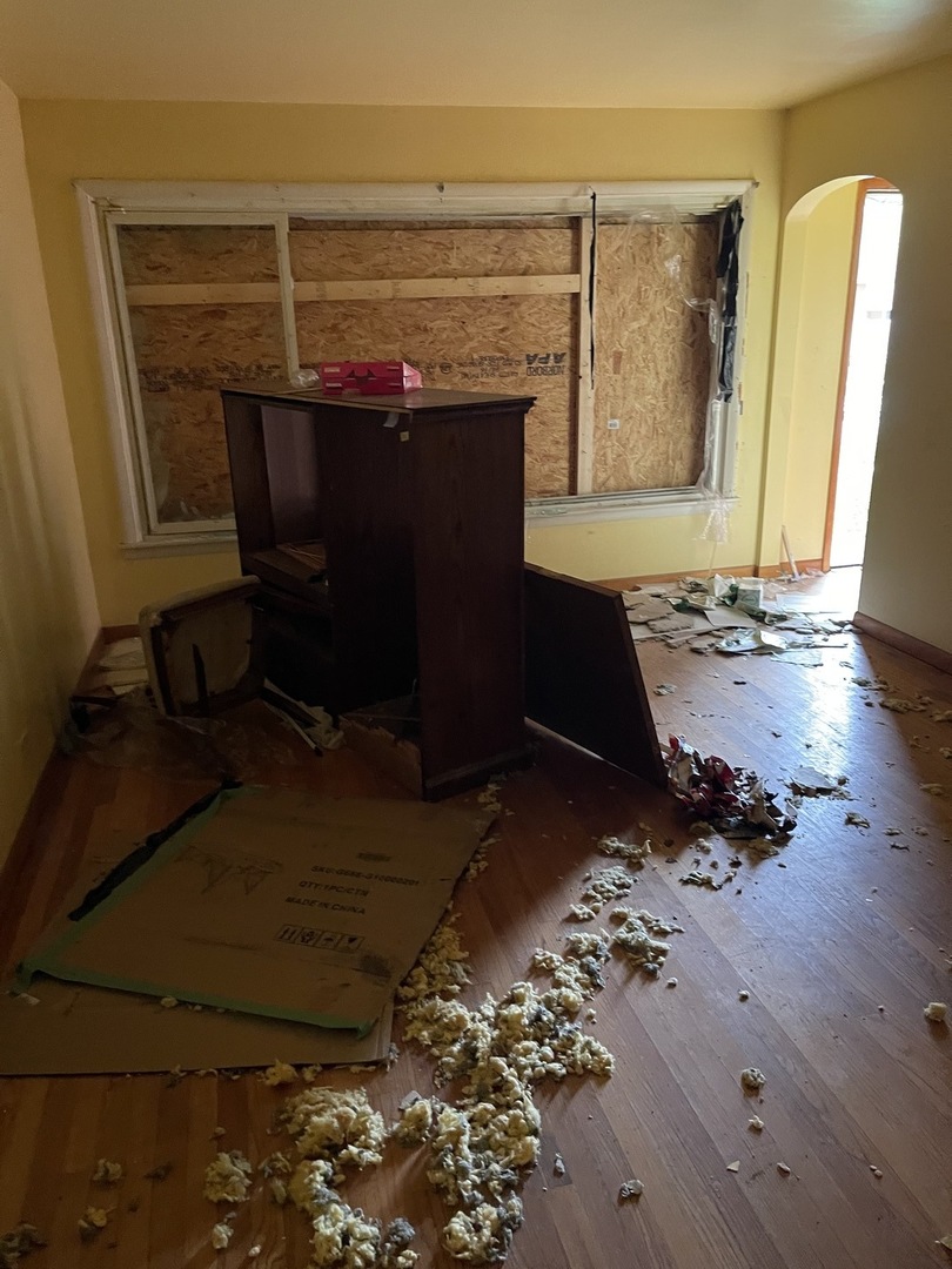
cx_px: 476
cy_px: 634
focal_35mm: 26
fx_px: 953
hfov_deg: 53.1
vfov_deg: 67.3
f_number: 1.6
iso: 640
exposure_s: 1/35
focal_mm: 5.1
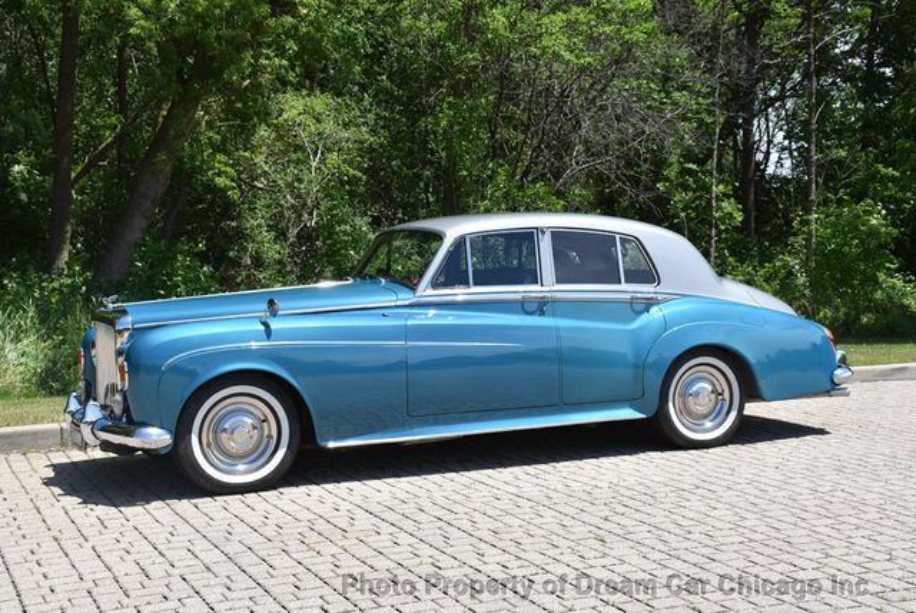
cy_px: 306
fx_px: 1299
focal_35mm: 51
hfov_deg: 38.8
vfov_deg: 26.5
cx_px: 458
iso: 200
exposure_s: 1/500
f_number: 8
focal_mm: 34
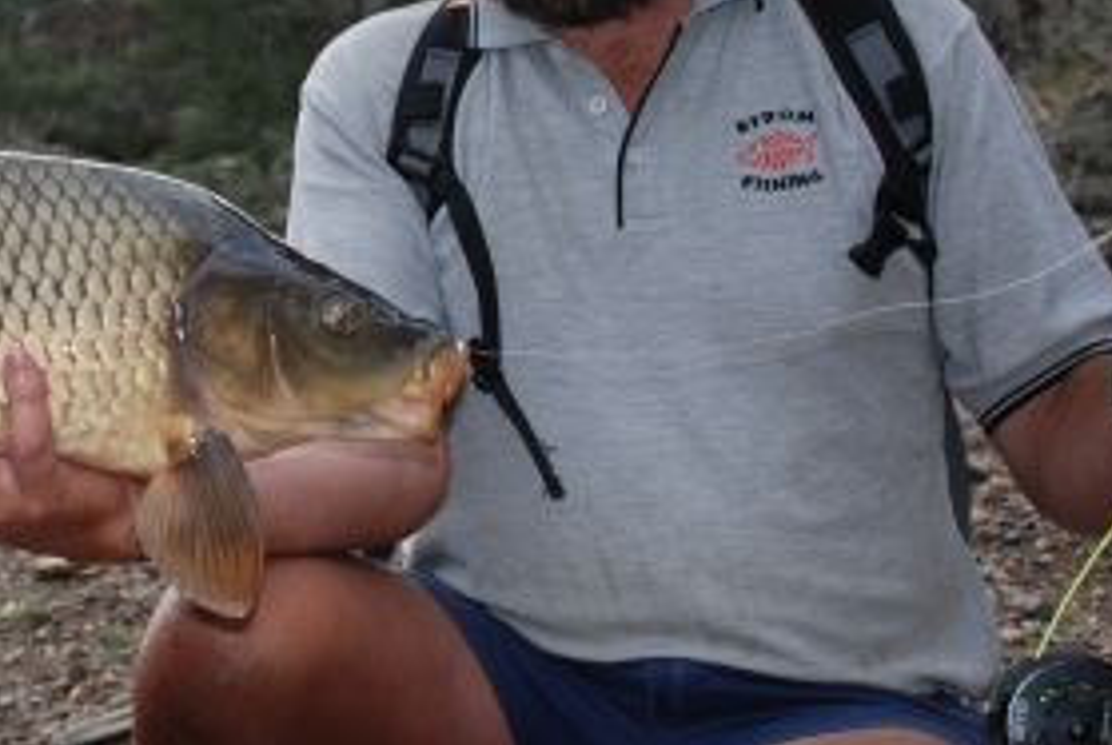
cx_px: 191
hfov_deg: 27.7
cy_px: 143
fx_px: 2197
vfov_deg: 19.1
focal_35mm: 71
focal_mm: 24
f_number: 4
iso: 125
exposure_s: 1/125
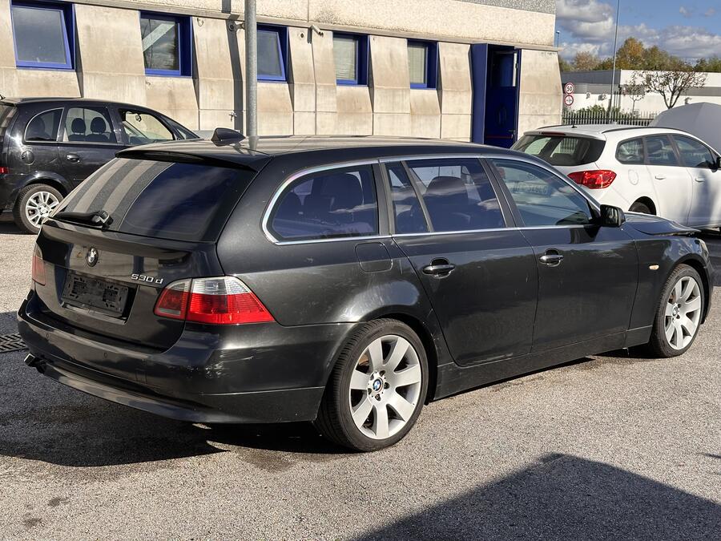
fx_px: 1000
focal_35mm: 48
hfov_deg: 39.7
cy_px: 270
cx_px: 360
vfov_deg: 30.3
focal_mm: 6.86
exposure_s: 1/3155
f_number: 1.78
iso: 64
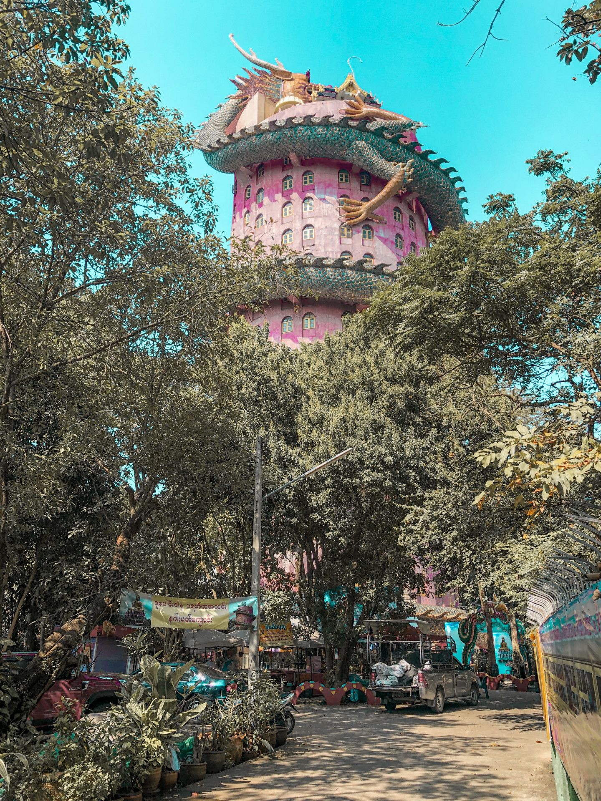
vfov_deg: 63.4
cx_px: 300
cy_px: 400
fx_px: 648
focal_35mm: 28
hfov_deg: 49.7
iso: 20
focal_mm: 4
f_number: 1.8
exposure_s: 1/640
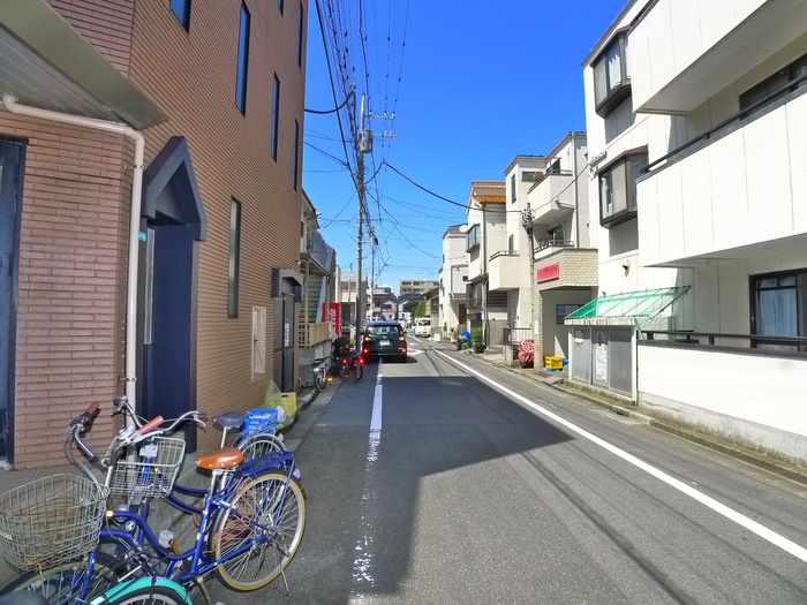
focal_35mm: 24
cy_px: 302
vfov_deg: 56.8
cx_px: 404
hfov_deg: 71.6
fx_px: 560
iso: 400
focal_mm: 5.1
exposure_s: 1/640
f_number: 4
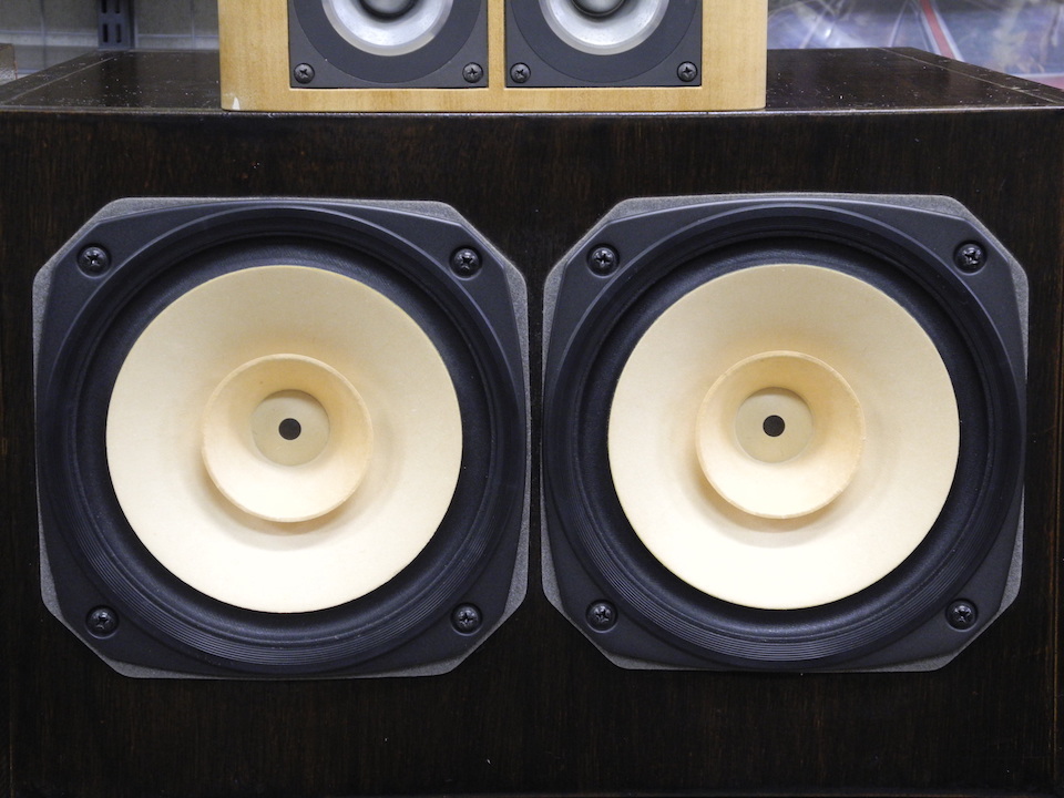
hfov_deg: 20.9
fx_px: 2889
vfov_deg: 15.7
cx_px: 532
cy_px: 399
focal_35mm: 94
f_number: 4.5
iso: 400
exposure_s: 1/13
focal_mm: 20.1
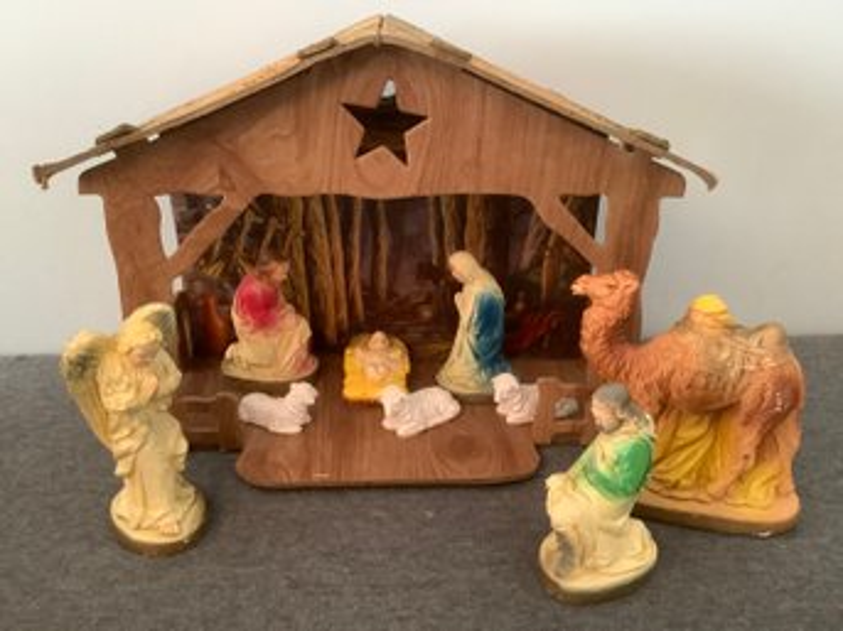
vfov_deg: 45.4
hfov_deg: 58.4
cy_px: 316
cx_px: 422
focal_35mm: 31
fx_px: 755
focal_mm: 3.3
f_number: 2.4
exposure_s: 1/40
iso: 400
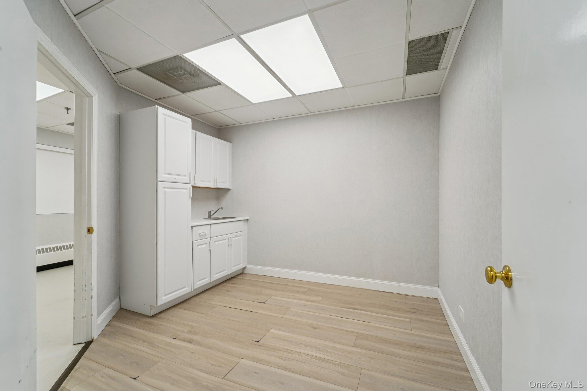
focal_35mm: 14
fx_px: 228
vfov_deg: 81.2
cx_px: 294
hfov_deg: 104.3
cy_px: 196
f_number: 8
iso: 400
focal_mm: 14
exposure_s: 1/100
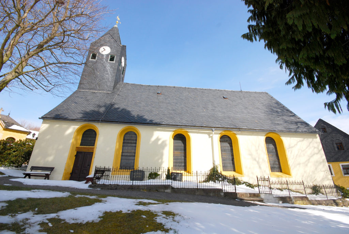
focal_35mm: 15
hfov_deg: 100.3
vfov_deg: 77.5
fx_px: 146
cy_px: 117
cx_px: 174
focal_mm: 10
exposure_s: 1/320
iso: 200
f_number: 9
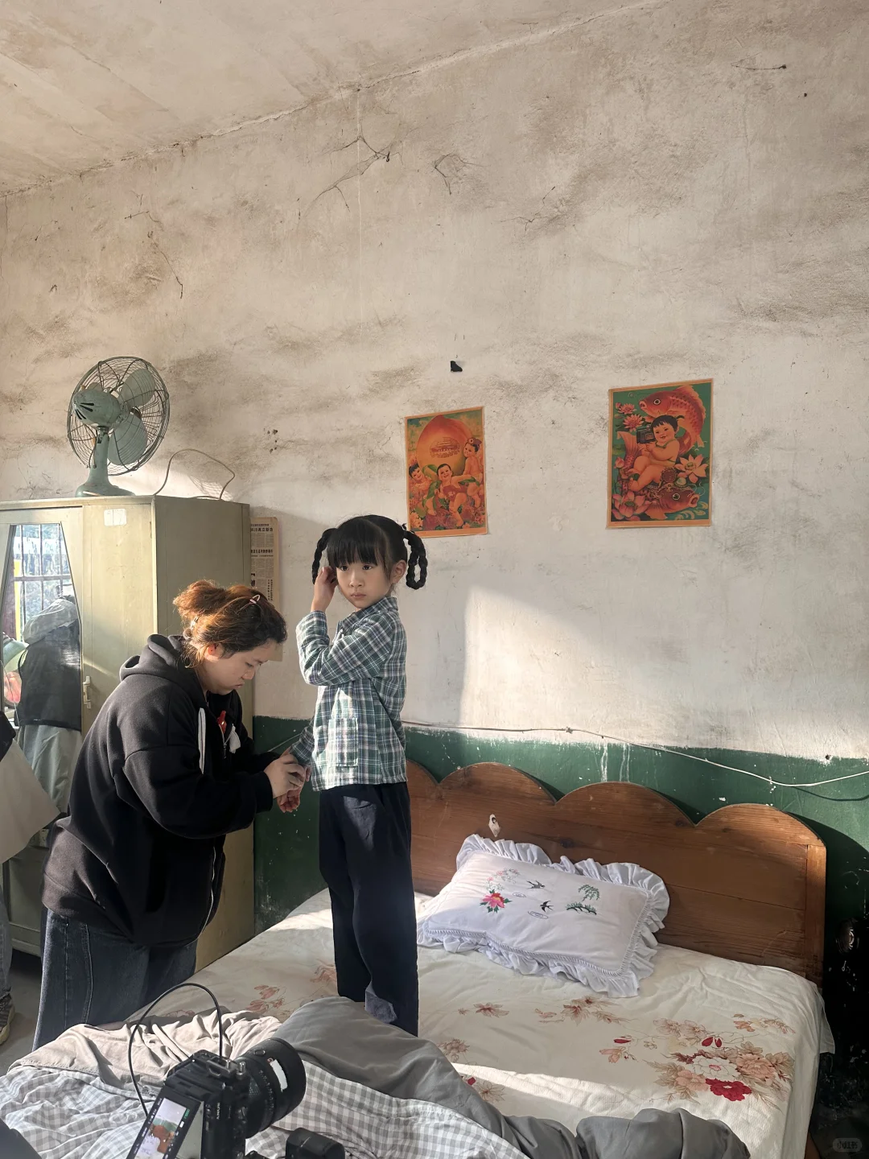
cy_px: 580
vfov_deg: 71.6
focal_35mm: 24
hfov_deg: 56.8
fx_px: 803
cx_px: 434
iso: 125
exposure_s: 1/121
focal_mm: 6.86
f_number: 1.78
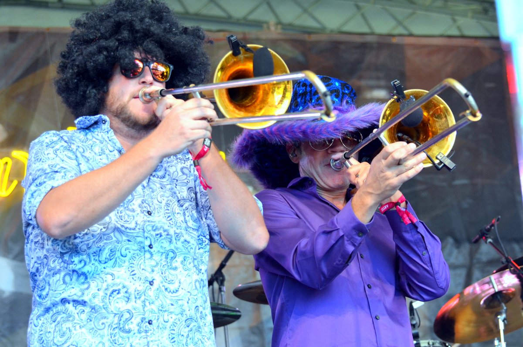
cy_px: 174
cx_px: 262
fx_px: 1740
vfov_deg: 11.4
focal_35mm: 120
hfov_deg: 17.1
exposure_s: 1/500
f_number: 4.5
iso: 800
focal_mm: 80
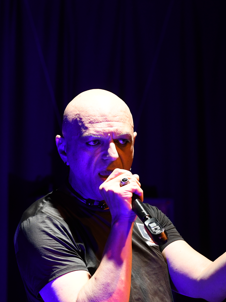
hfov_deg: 6.5
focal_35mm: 227
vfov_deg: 8.7
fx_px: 1976
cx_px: 188
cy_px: 180
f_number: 3.2
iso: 1000
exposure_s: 1/320
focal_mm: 85
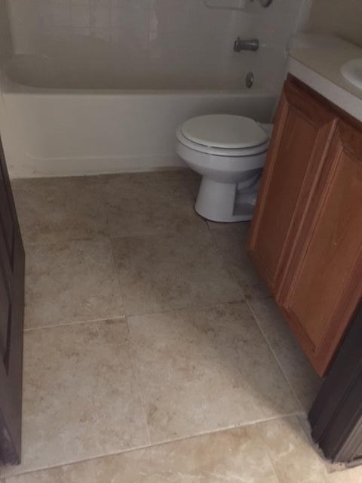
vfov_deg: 61.7
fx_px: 404
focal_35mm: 29
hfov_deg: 48.2
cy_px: 242
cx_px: 181
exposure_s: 1/4
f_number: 2.2
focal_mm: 4.15
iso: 160
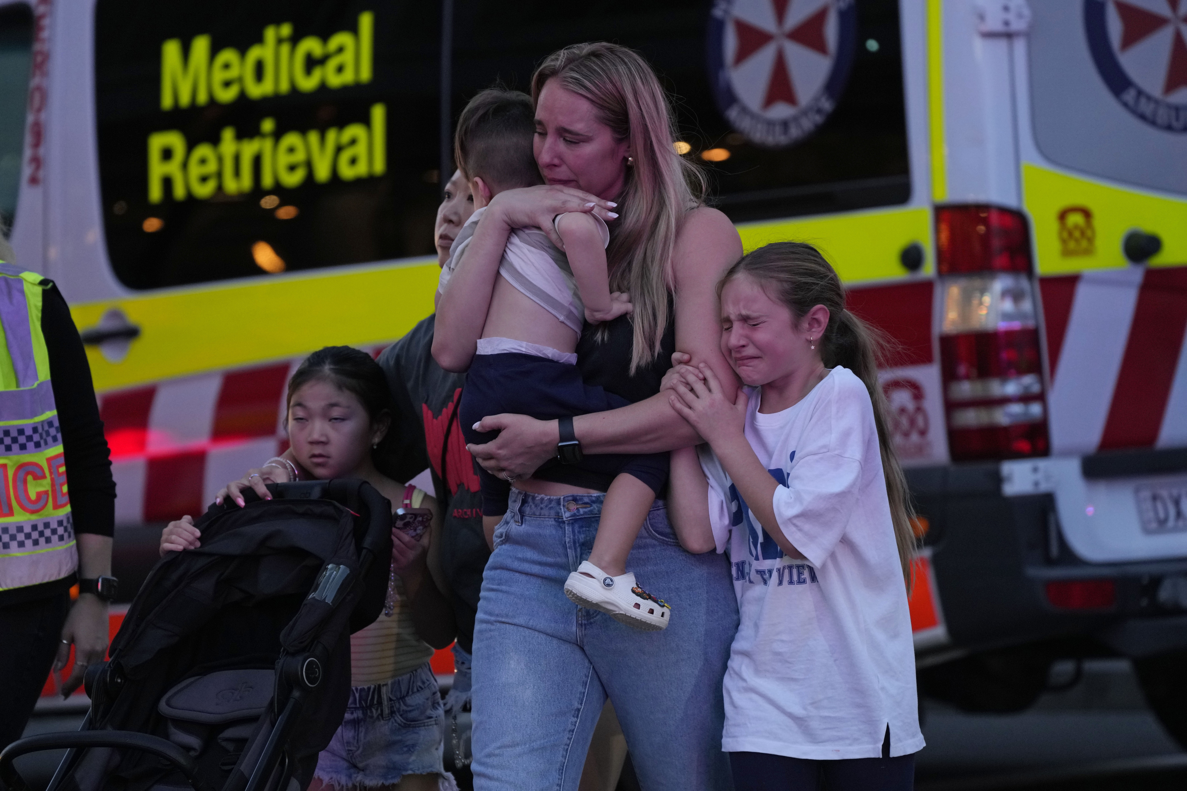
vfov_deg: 5.3
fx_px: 8539
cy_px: 396
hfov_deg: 8.0
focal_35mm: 259
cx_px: 594
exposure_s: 1/200
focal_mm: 259
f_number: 5.6
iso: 2500
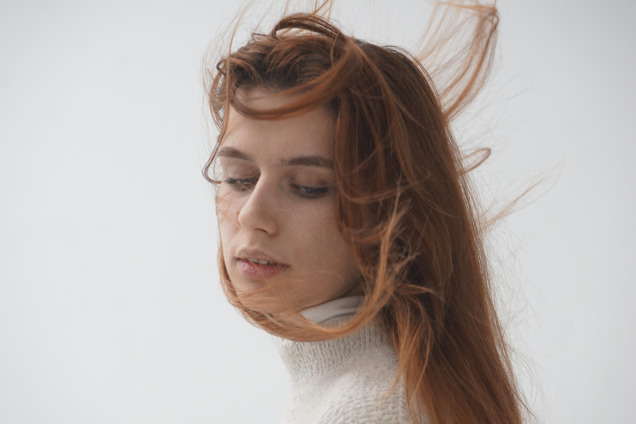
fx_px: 3577
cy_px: 212
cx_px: 318
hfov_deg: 10.2
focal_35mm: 202
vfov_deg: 6.8
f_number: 5.6
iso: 400
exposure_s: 1/160
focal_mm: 135
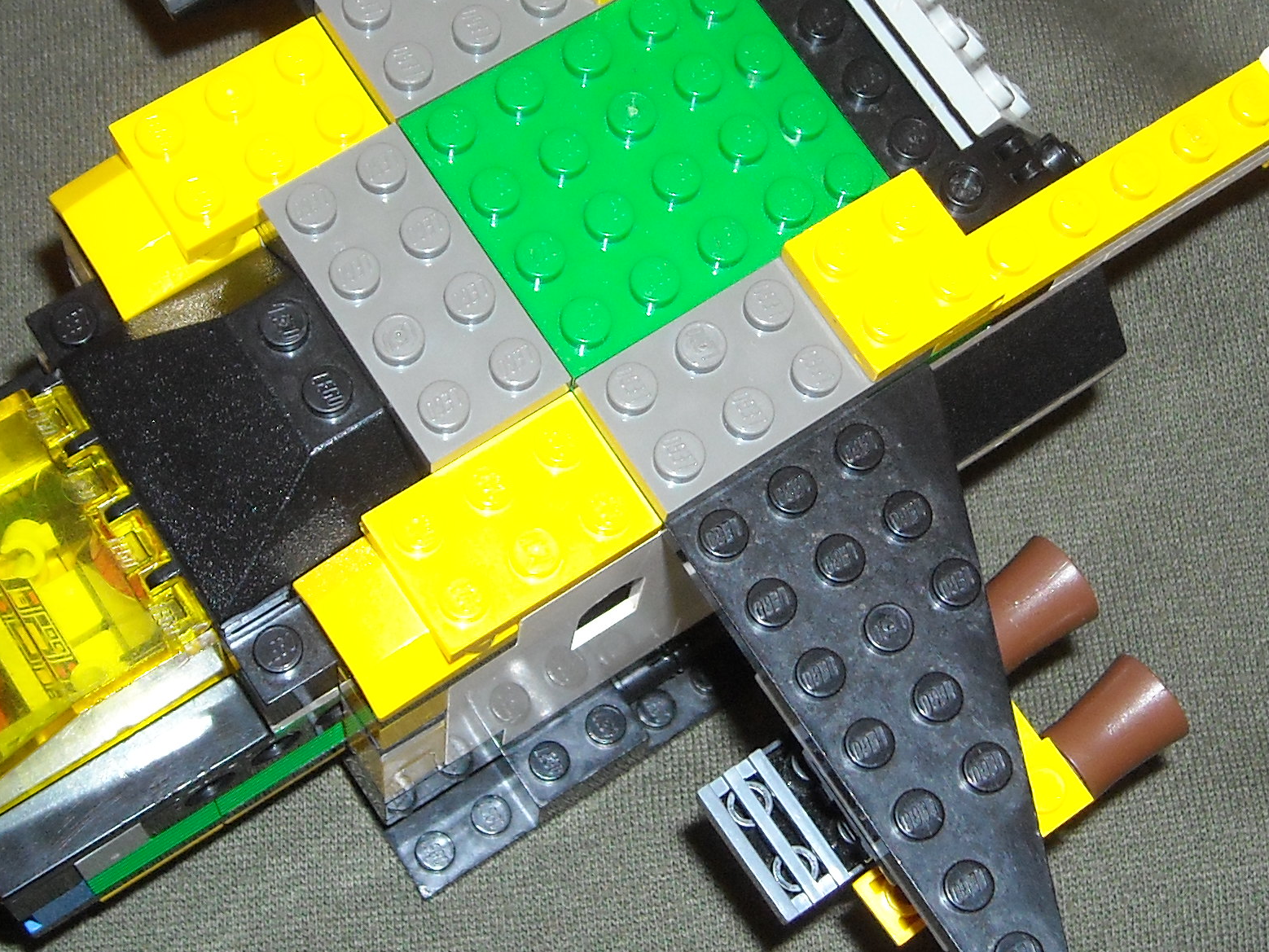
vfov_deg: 21.3
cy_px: 364
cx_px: 656
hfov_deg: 28.2
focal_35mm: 69
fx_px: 2530
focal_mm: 5.7
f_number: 2.8
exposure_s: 1/60
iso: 200
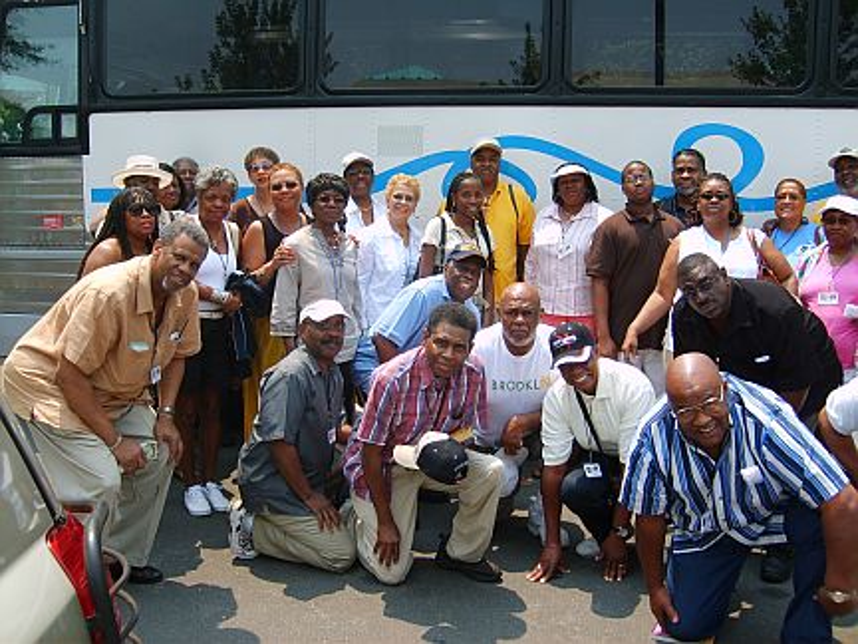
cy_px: 322
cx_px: 429
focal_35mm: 35
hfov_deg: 52.6
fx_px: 868
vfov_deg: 40.7
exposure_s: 1/350
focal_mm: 5.8
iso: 50
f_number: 2.8
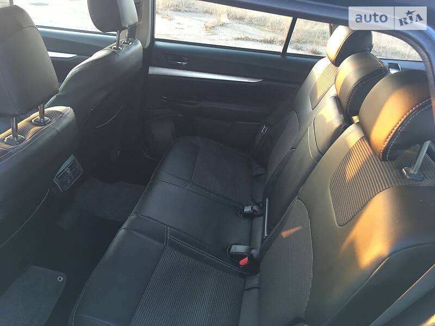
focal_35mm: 29
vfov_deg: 48.2
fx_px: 364
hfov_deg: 61.7
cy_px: 163
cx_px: 218
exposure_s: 1/33
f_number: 2.2
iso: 100
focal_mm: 4.2
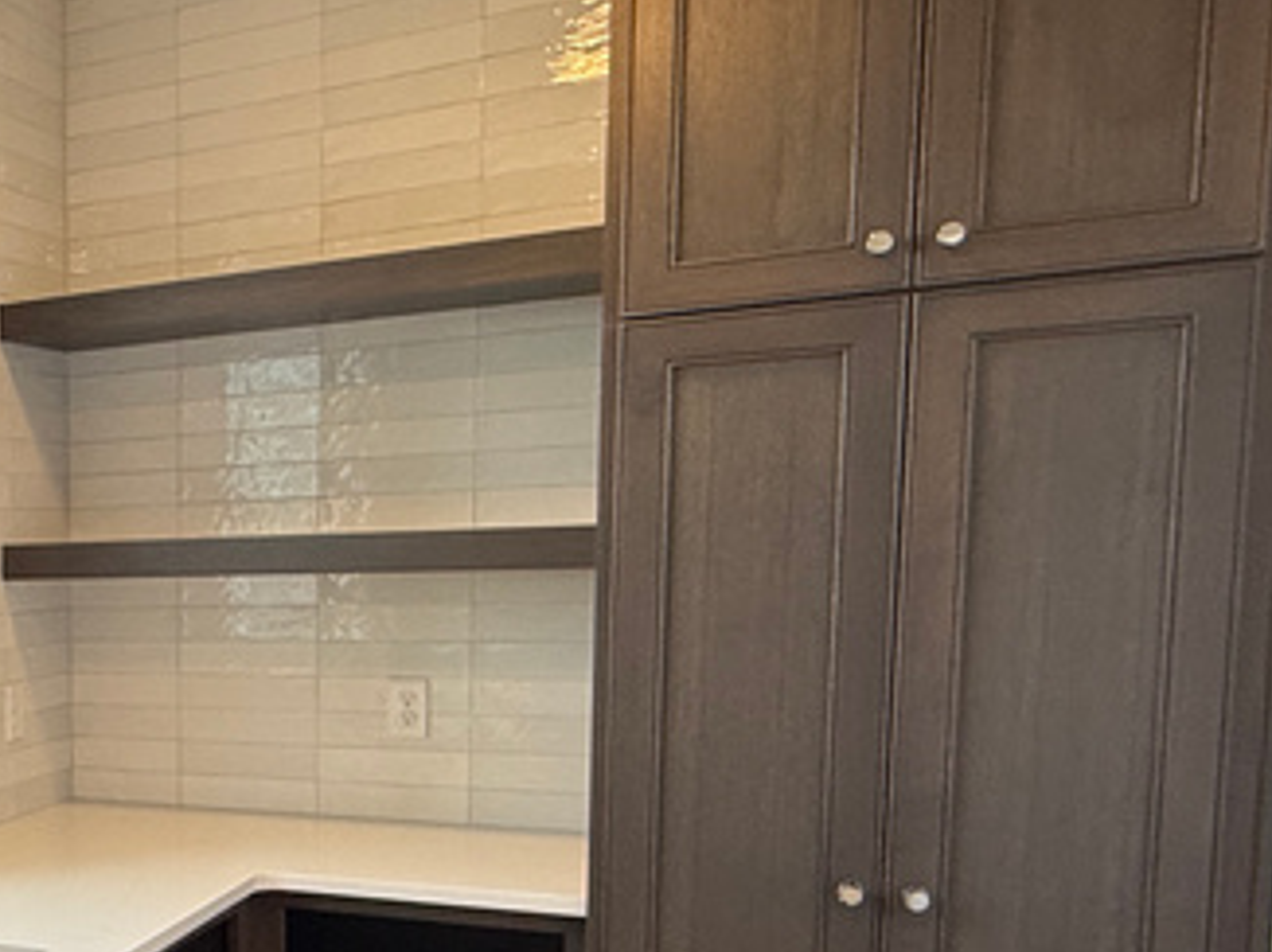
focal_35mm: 44
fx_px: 1616
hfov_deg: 34.0
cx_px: -281
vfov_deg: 32.1
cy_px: 741
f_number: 2.2
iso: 125
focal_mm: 2.22
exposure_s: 1/120
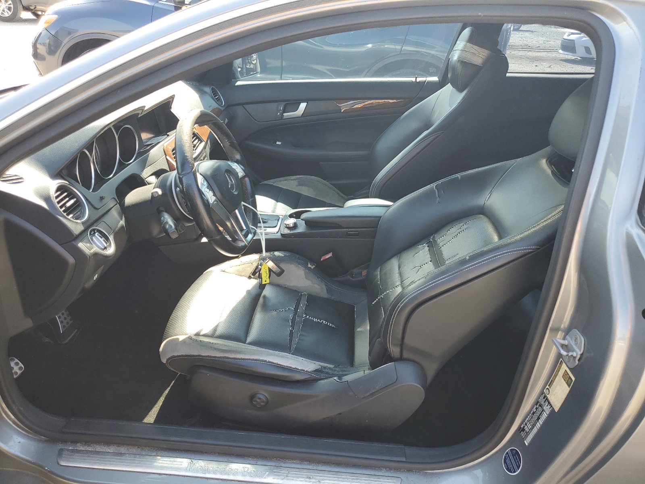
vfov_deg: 53.1
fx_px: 484
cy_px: 242
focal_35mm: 26
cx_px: 322
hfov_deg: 67.3
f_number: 1.5
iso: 50
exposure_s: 1/294
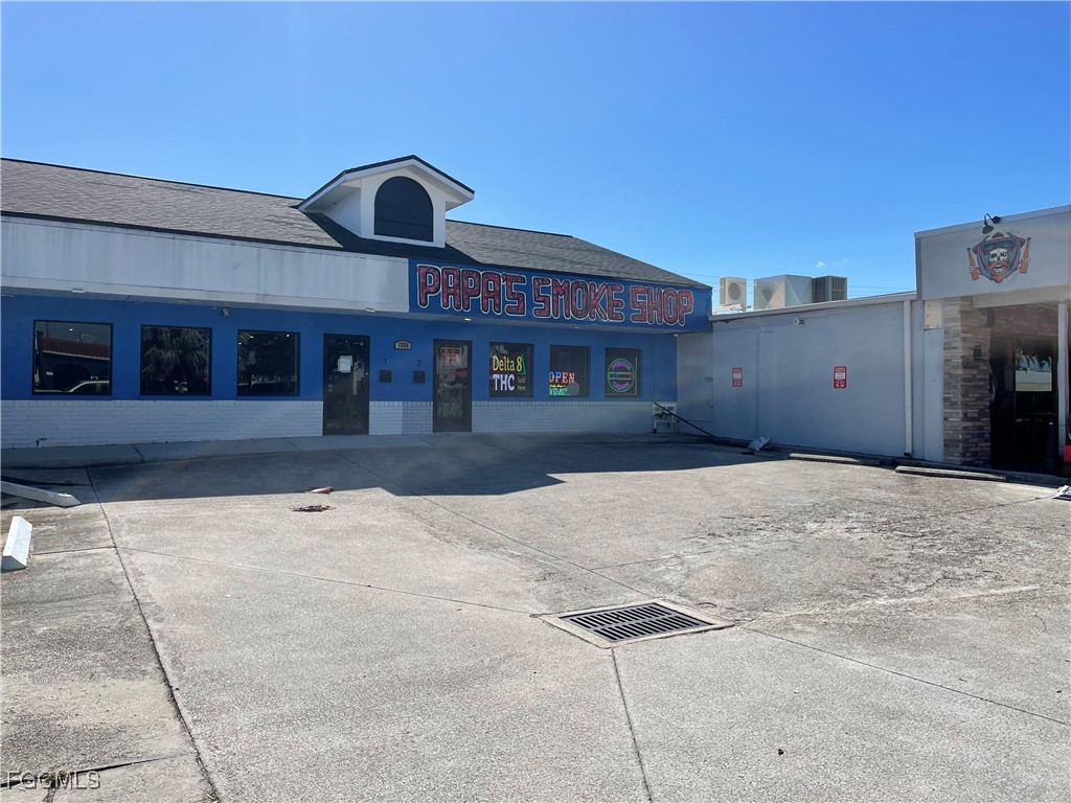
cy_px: 402
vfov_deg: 53.1
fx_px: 804
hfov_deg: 67.3
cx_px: 536
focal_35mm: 26
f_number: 1.6
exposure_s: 1/5291
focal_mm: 4.2
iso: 32
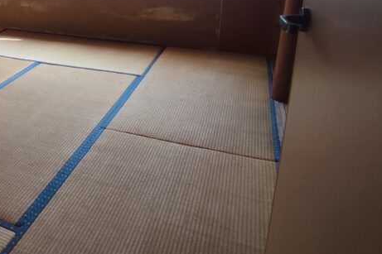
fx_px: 392
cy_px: 41
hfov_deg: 47.3
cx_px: 47
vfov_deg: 34.5
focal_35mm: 37
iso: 50
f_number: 2.2
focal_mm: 1.65
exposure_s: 1/107
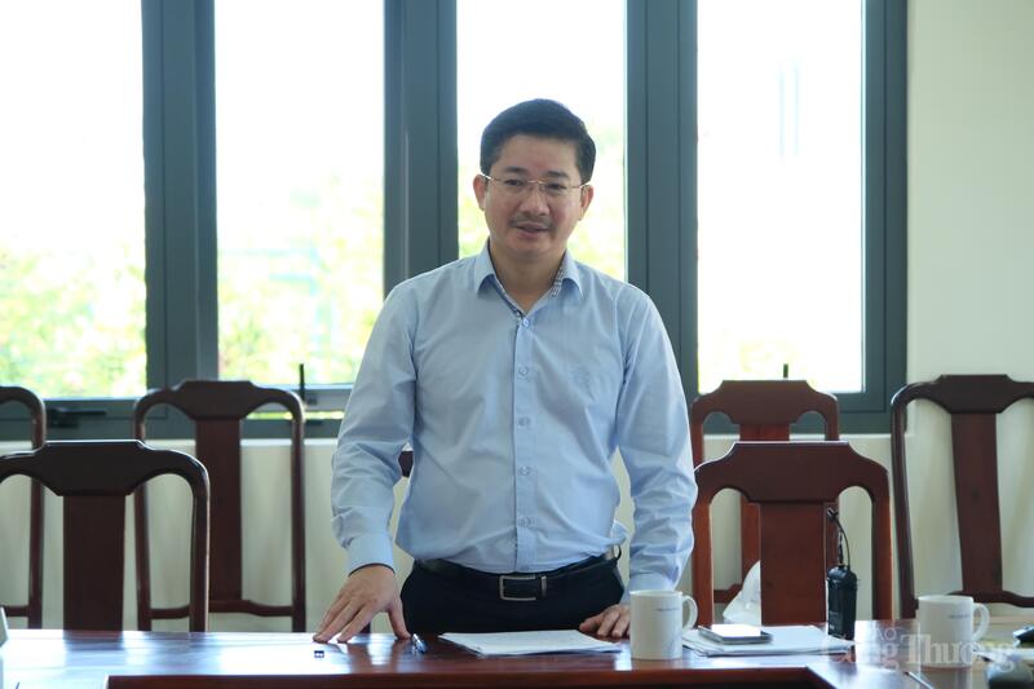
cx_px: 517
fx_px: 3446
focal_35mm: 120
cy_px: 344
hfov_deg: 17.1
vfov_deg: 11.4
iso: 1250
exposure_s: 1/240
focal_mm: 80
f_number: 4
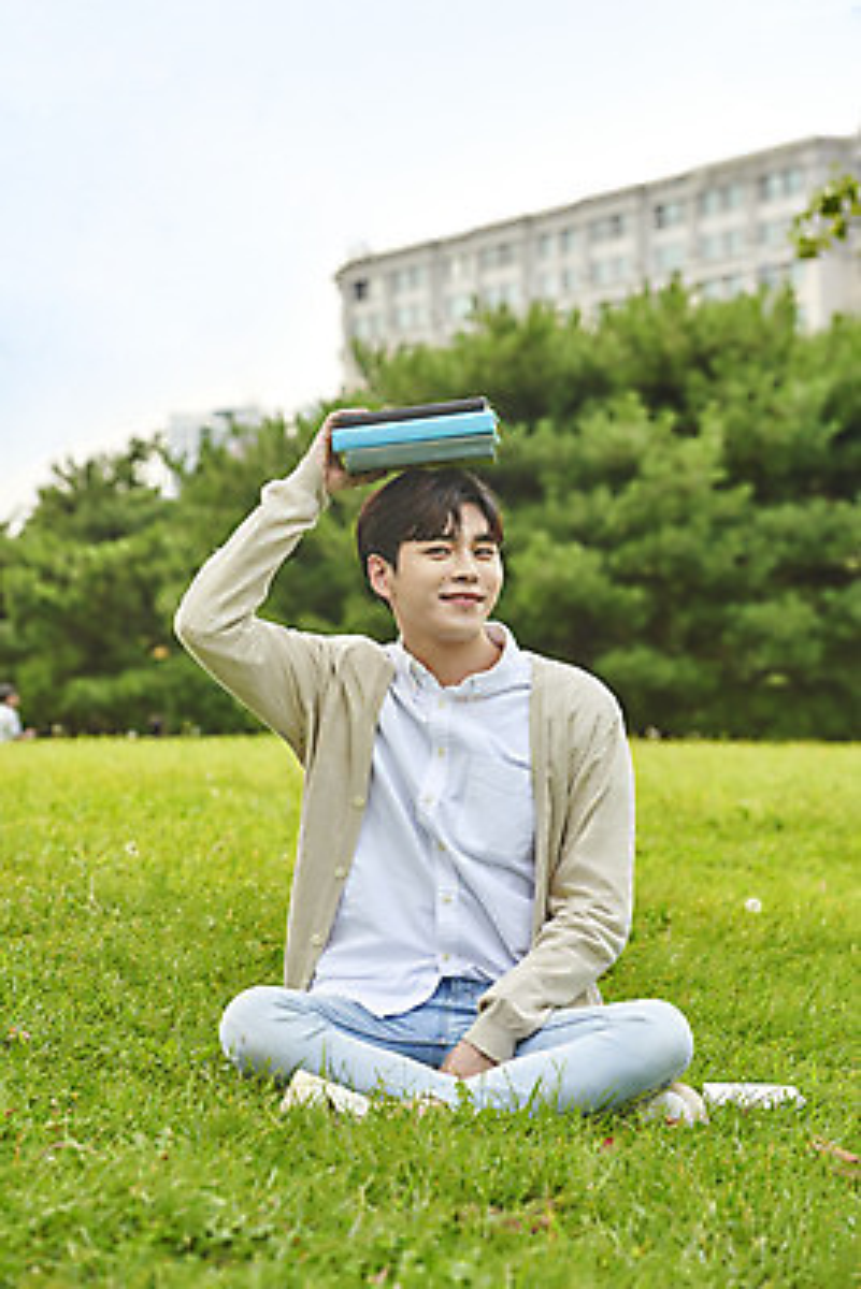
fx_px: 3943
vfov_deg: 18.6
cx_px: 430
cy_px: 644
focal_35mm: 110
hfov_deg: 12.5
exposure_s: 1/400
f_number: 5
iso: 320
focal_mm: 110
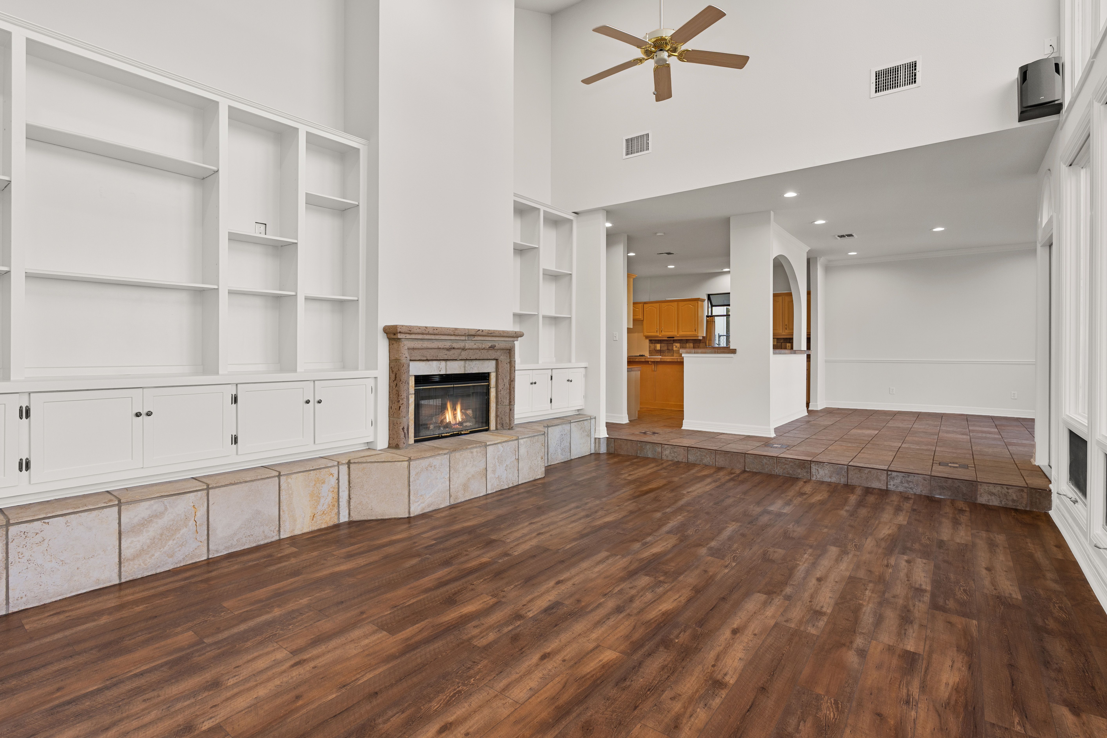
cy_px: 360
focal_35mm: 17
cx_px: 538
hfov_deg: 93.3
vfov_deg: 70.4
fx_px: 523
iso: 320
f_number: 7.1
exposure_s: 1/8
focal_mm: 16
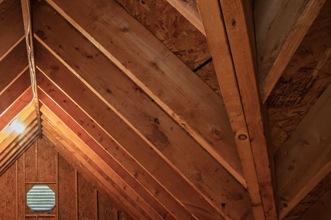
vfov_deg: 47.9
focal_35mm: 26
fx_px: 239
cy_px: 162
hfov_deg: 60.7
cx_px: 44
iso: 800
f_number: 8
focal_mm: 10
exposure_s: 1/2.5
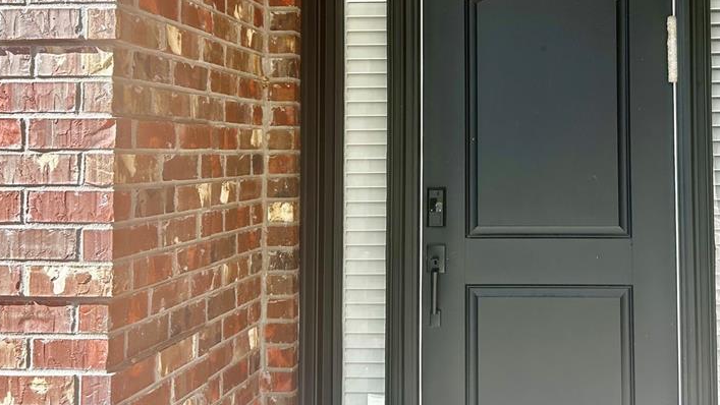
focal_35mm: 41
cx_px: 514
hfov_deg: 48.0
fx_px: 783
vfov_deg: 28.8
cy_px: 128
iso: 50
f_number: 1.5
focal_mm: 5.7
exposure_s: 1/342
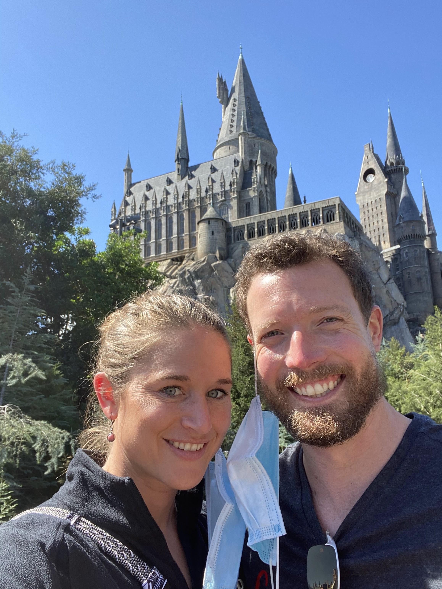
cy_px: 294
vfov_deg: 60.0
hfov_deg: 46.8
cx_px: 221
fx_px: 511
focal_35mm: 30
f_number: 2.2
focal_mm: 2.71
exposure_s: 1/330
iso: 25
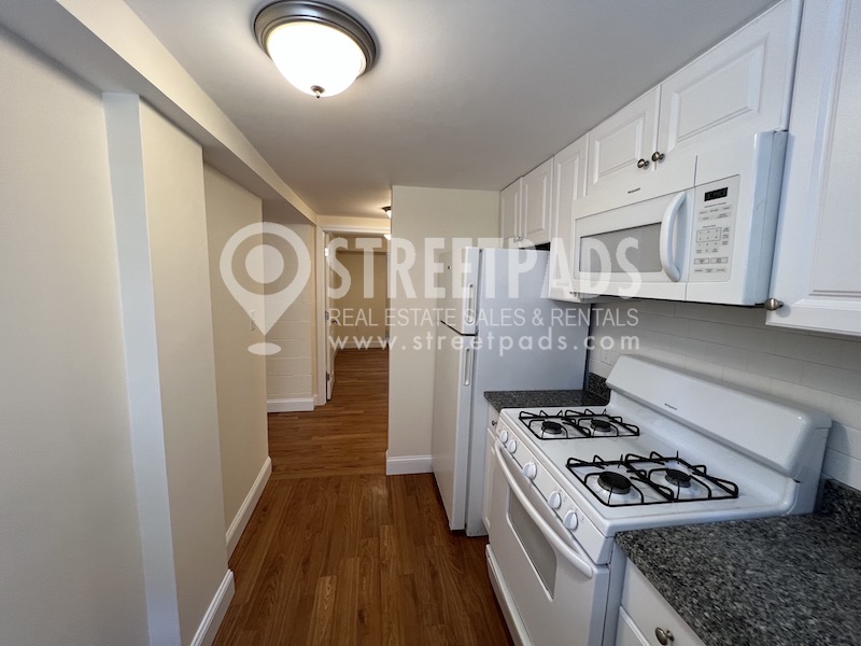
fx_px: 323
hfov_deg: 106.2
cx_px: 430
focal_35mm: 13
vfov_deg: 89.9
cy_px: 323
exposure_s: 1/60
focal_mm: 1.57
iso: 160
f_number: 1.8
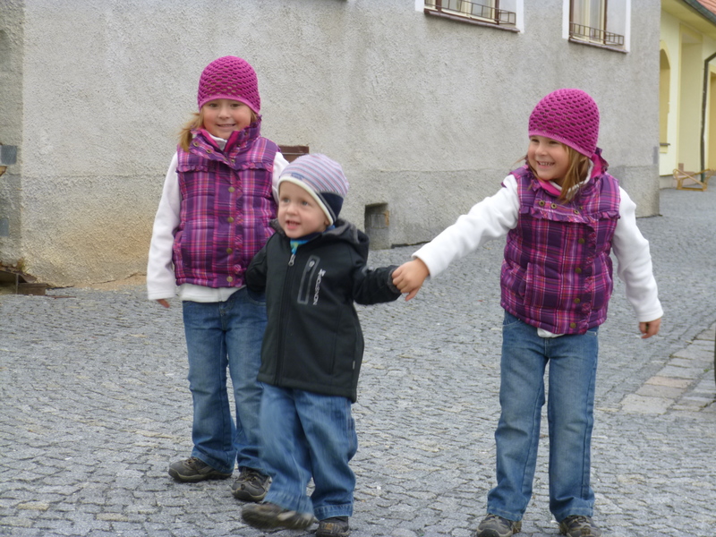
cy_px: 268
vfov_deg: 18.4
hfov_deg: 24.4
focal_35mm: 80
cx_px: 358
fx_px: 1655
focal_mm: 14.2
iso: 100
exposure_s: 1/60
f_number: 4.9
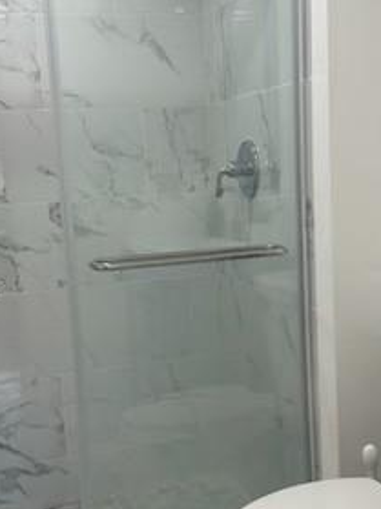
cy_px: 290
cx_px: 224
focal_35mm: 55
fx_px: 808
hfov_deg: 26.5
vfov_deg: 34.9
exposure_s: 1/120
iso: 80
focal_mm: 6.86
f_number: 1.78
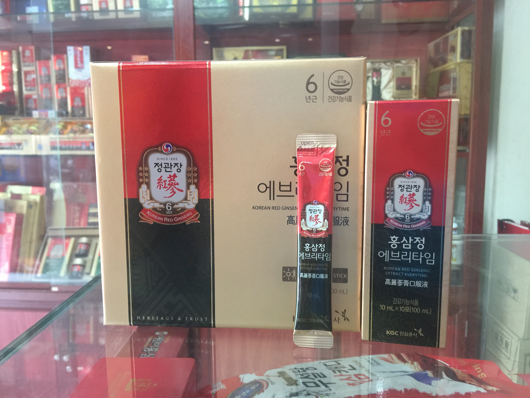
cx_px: 265
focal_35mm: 29
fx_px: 444
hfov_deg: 61.7
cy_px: 199
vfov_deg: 48.2
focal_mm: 4.15
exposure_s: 1/17
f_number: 2.2
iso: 100
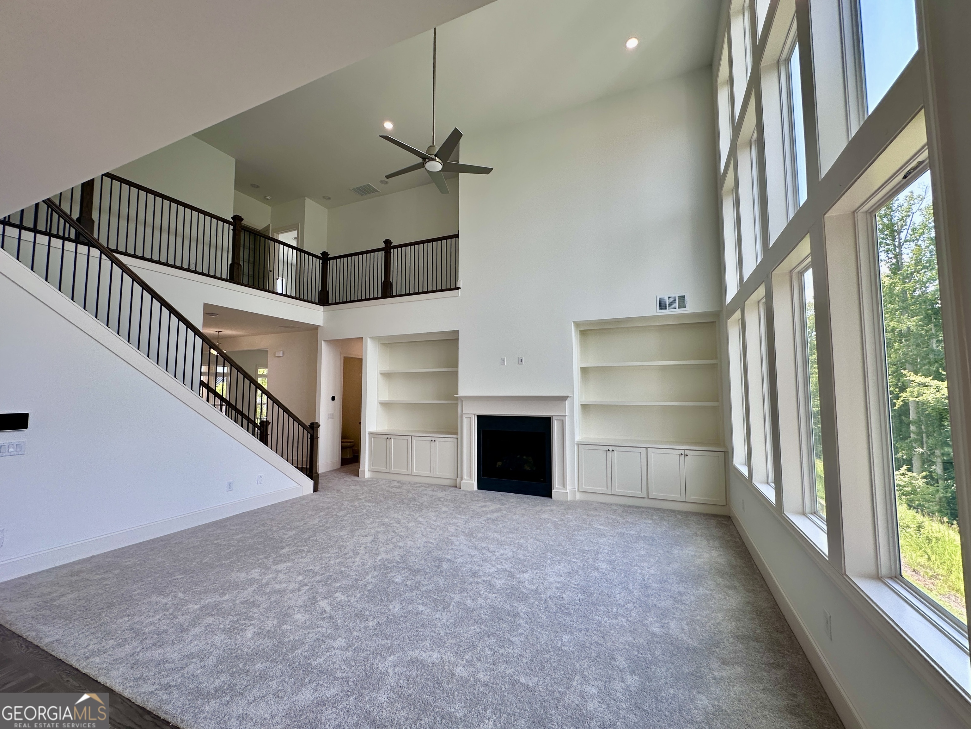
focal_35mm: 14
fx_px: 393
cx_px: 486
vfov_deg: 85.7
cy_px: 364
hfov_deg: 102.1
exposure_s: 1/197
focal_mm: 2.22
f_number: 2.2
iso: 40
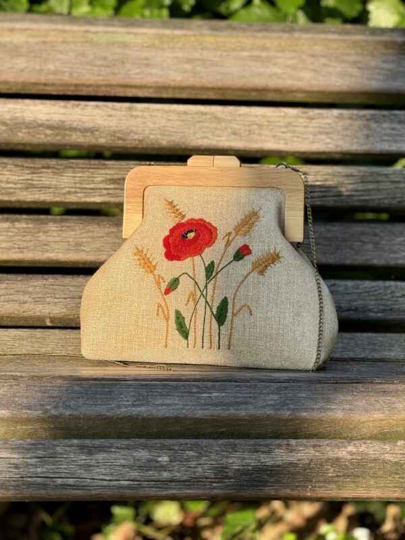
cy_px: 270
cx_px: 202
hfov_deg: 12.3
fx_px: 1872
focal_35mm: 120
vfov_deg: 16.4
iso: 50
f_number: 2.8
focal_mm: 15.66
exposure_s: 1/259
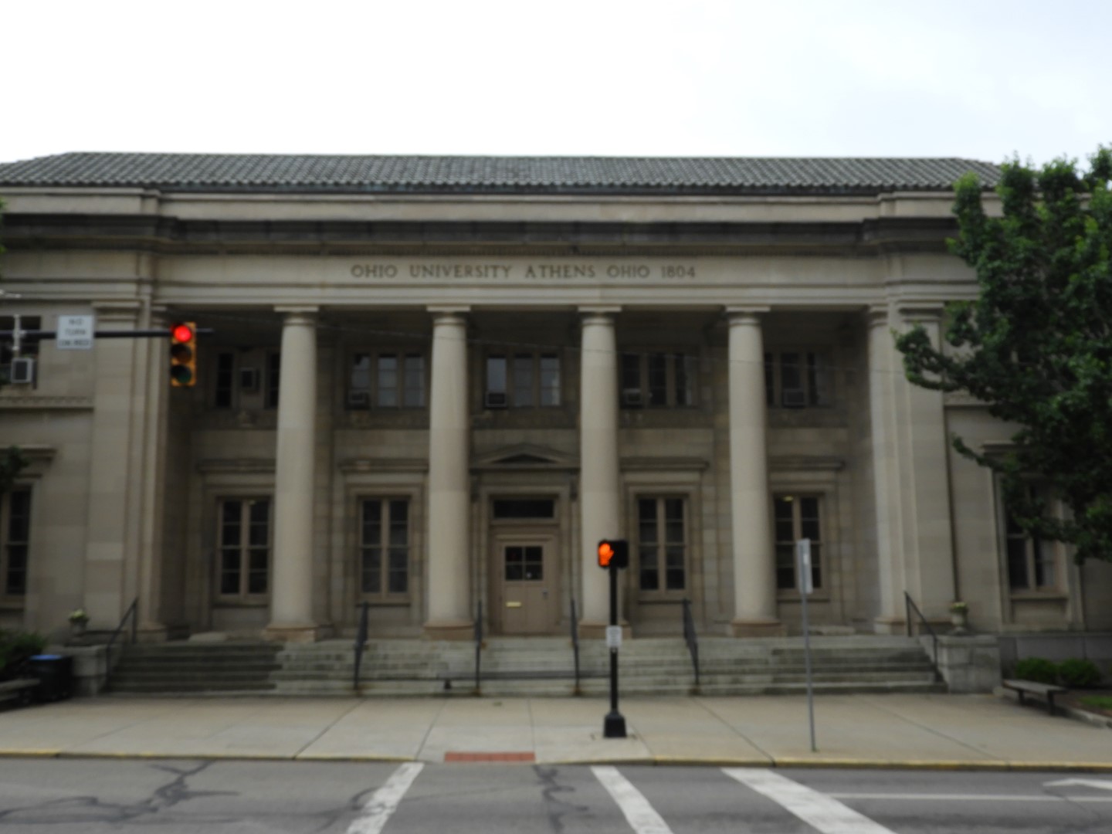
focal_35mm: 35
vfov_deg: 40.7
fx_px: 1124
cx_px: 556
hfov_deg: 52.6
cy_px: 417
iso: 100
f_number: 3.8
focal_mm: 6.3
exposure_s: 1/500
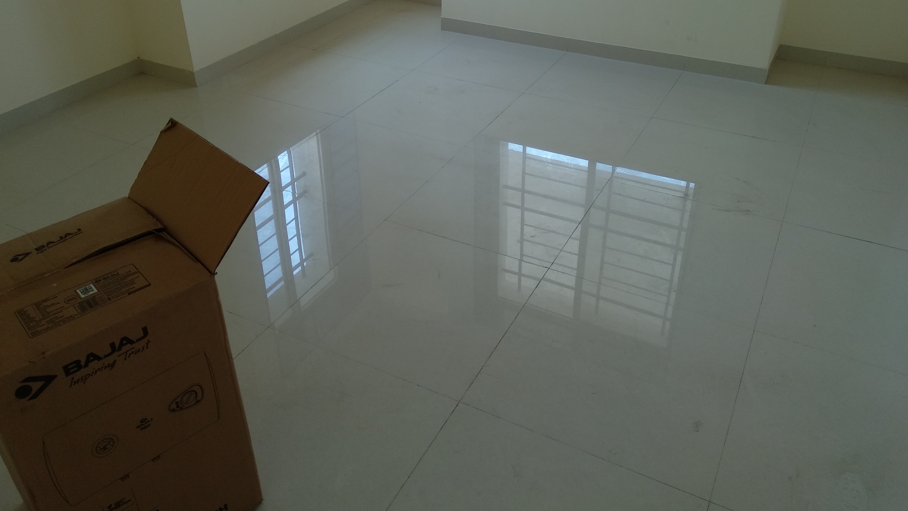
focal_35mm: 30
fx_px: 722
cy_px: 169
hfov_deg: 64.3
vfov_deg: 38.5
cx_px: 458
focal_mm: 3.81
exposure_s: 1/100
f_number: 2.2
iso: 125
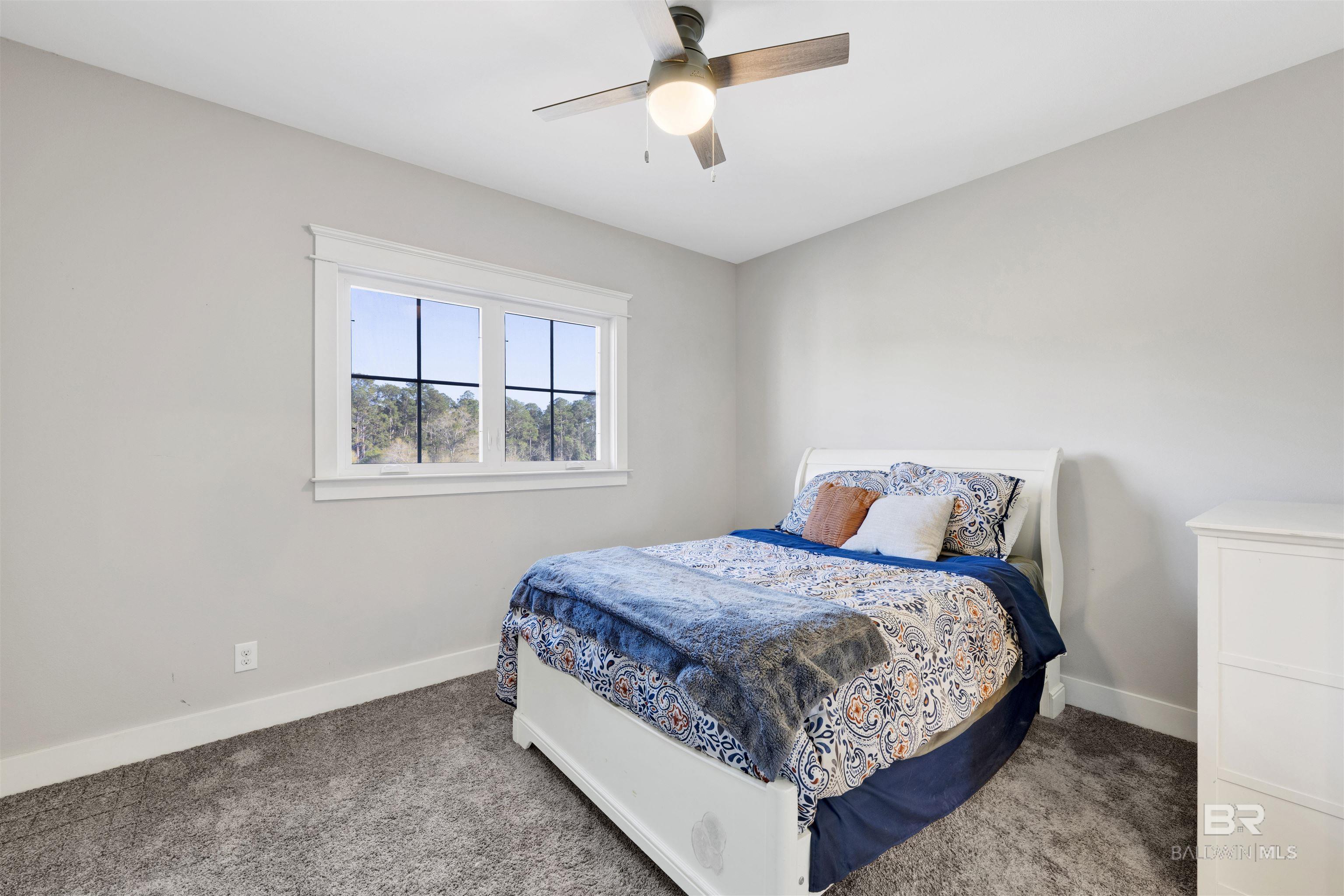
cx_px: 672
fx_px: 523
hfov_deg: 104.3
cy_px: 448
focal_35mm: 14
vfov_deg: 81.2
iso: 400
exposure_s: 1/5
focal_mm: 14
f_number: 11
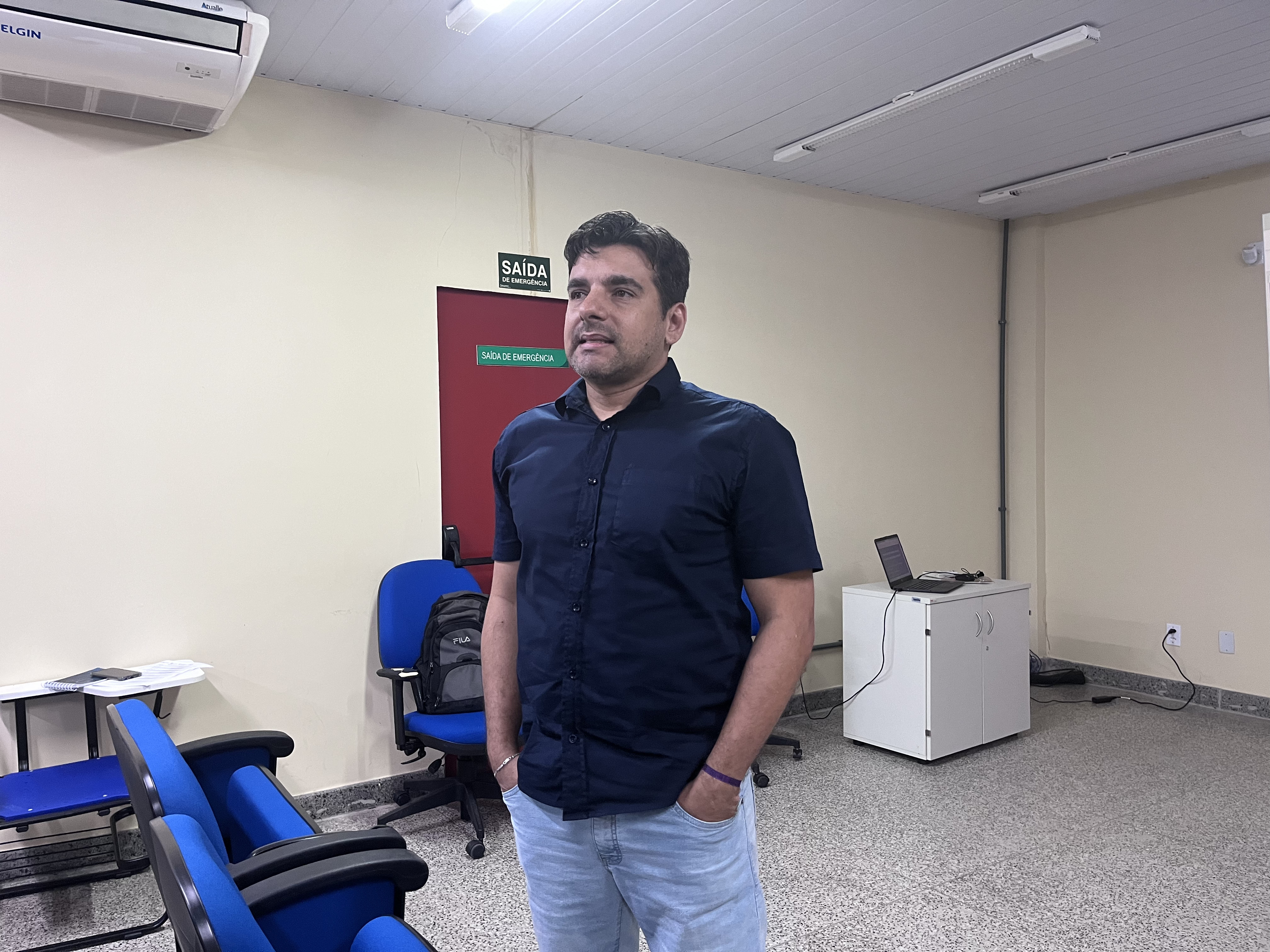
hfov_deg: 67.3
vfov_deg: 53.1
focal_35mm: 26
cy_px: 476
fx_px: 954
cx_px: 635
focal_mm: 5.1
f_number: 1.6
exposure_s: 1/60
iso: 200
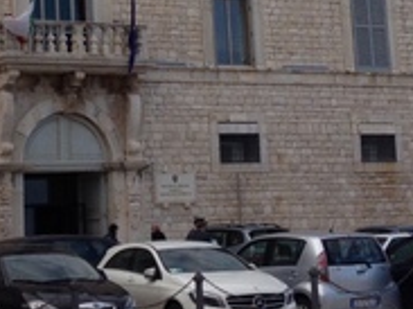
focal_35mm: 134
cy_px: -80
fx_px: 1598
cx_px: 129
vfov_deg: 10.8
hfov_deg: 14.7
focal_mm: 4.28
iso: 50
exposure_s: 1/974
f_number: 2.4
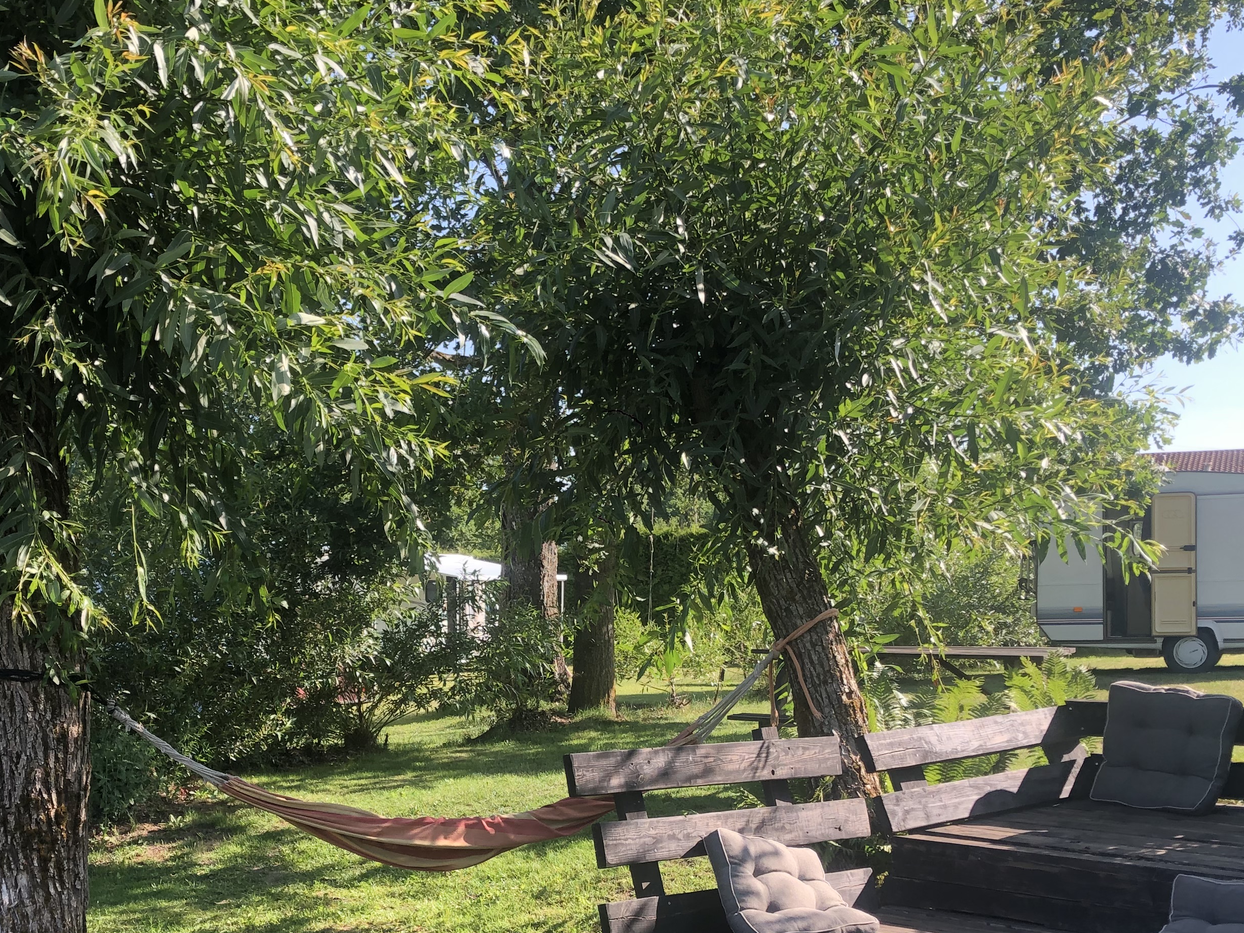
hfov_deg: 41.1
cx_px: 498
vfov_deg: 31.1
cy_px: 659
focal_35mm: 46
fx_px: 1653
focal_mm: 3.99
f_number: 1.8
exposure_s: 1/281
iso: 20
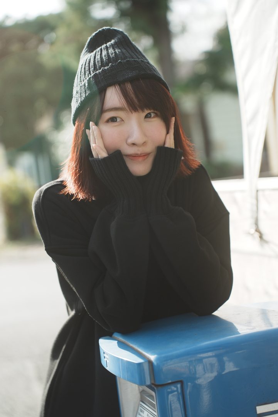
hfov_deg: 18.2
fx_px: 868
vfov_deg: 27.0
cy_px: 208
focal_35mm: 75
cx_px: 139
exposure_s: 1/400
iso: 100
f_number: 2.8
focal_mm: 75
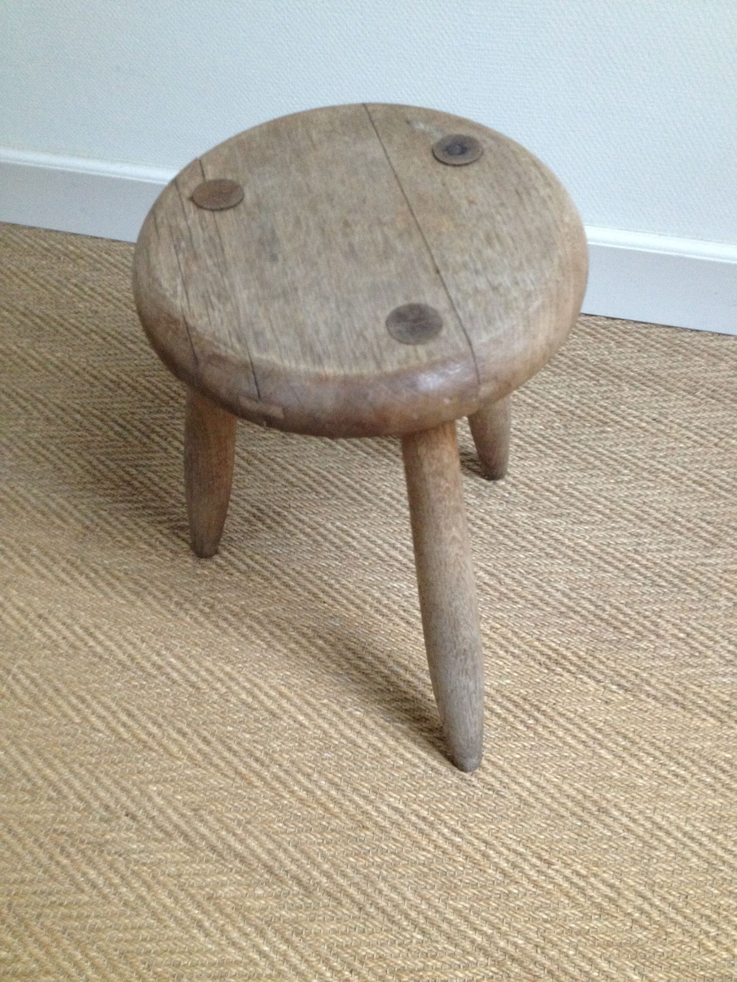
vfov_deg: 52.6
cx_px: 368
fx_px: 994
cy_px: 491
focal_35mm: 35
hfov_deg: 40.7
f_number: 2.4
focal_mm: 4.28
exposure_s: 1/20
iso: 250
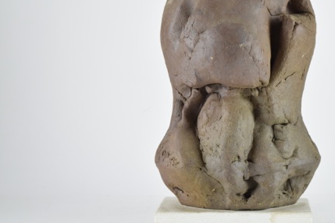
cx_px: 236
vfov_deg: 13.3
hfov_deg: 19.7
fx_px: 958
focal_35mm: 103
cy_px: 85
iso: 800
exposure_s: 1/125
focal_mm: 46
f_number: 6.3
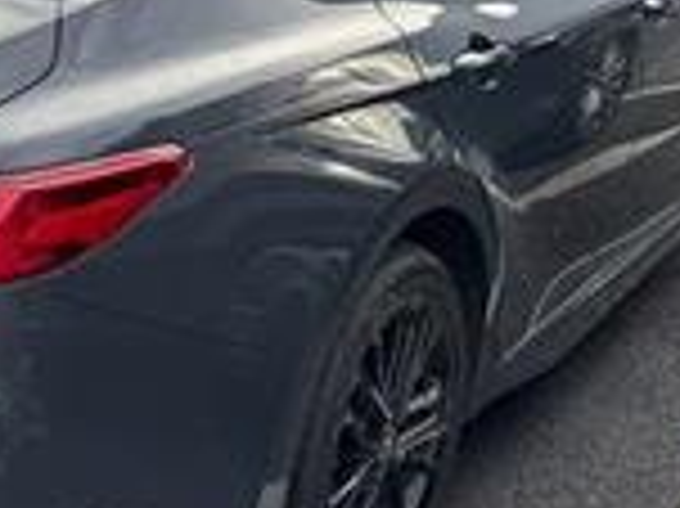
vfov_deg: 18.4
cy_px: 189
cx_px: 68
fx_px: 1570
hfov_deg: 23.8
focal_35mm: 80
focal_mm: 6.76
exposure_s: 1/1010
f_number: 1.78
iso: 80
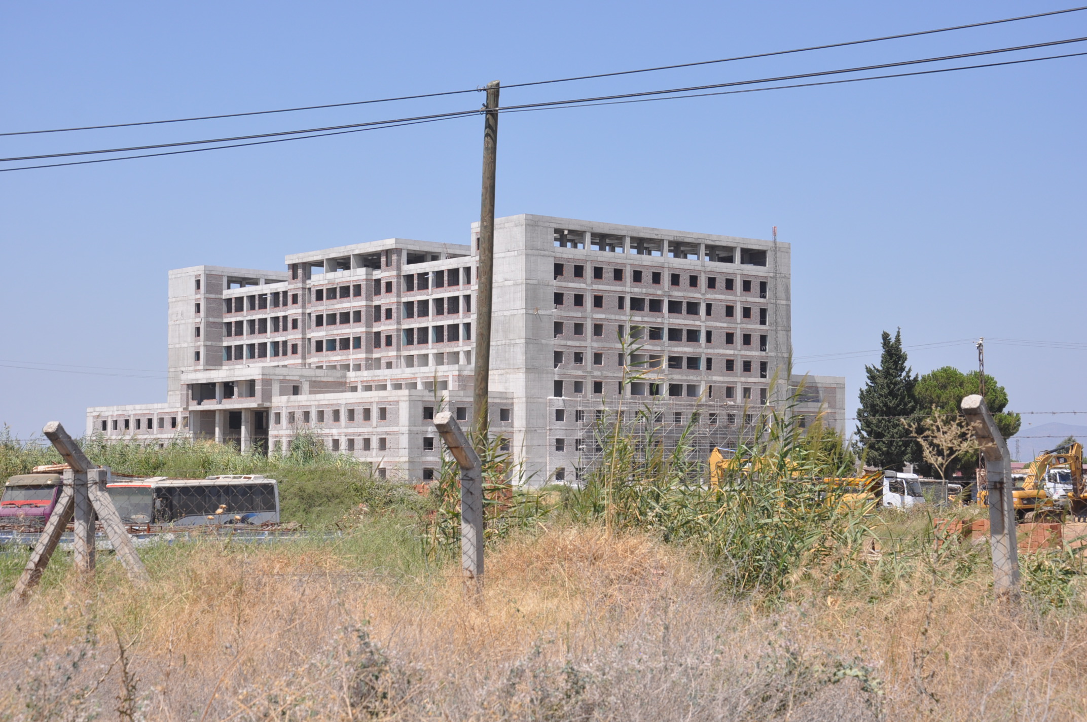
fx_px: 1900
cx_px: 544
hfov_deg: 31.9
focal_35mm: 63
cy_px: 361
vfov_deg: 21.5
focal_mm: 42
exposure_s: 1/400
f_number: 10
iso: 200
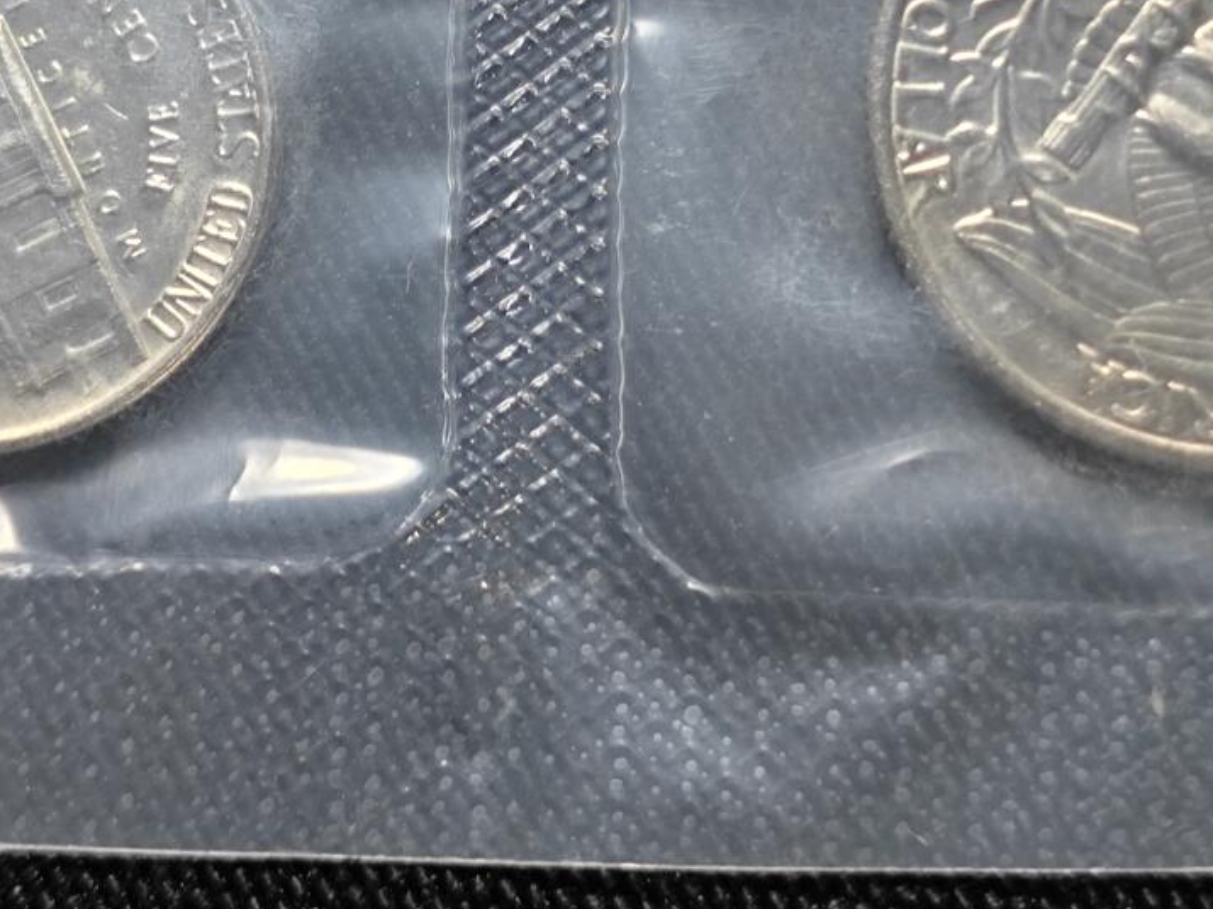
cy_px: 197
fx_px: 3363
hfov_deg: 20.4
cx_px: 548
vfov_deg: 15.3
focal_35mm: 96
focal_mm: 5.84
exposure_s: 1/100
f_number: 1.6
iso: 200
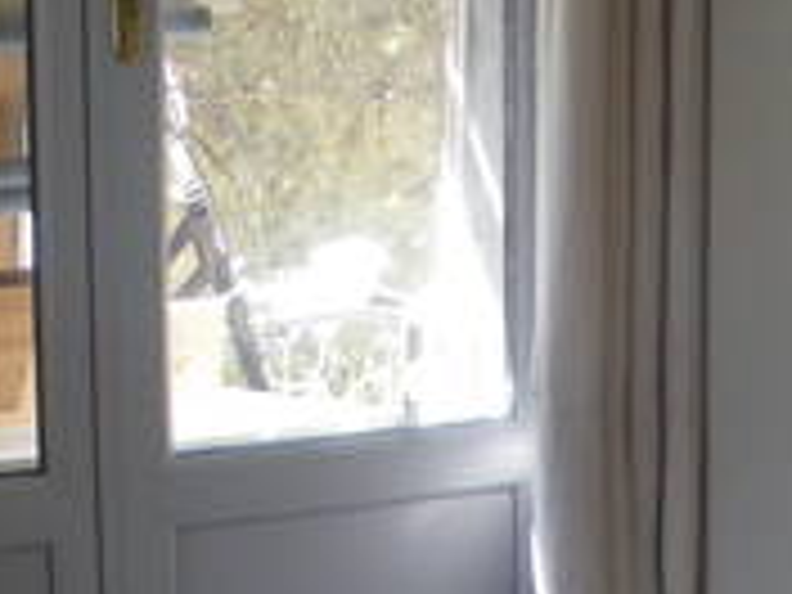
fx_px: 3706
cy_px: 356
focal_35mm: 162
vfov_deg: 9.2
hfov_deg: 12.1
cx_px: 801
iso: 80
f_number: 3.5
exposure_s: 1/50
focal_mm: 6.3
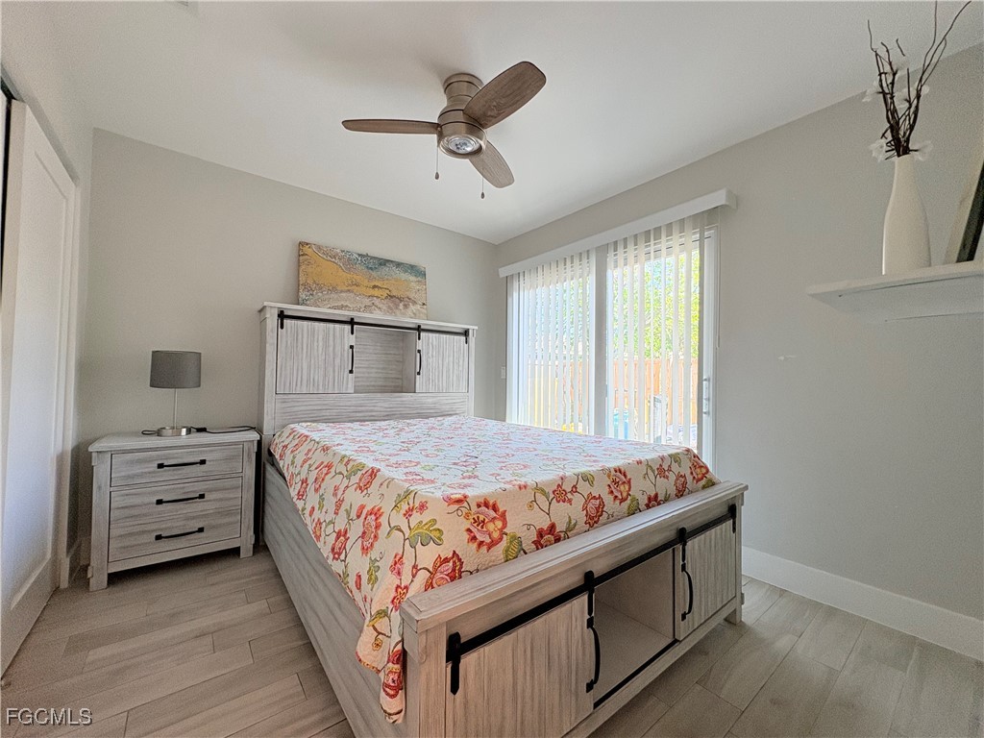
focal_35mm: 14
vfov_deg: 85.7
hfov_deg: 102.1
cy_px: 369
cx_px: 492
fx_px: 398
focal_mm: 2.22
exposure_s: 1/120
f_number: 2.2
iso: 80
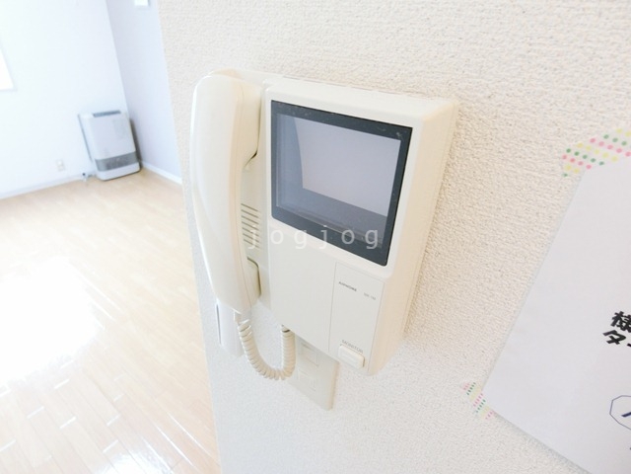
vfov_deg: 68.7
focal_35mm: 19
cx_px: 316
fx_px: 346
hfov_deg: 84.7
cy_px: 237
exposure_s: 1/30
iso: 400
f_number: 2.7
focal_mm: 4.06
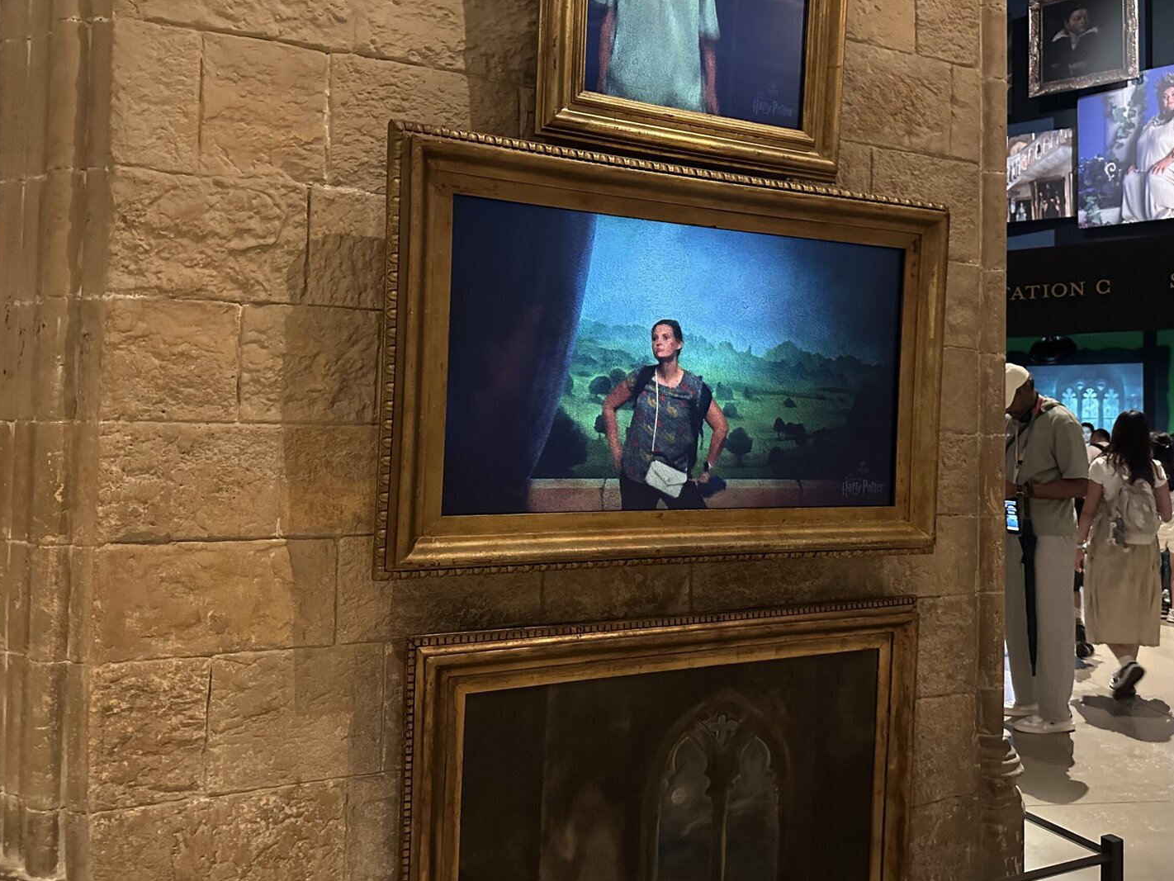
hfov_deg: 65.2
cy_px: 400
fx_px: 916
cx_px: 638
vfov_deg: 51.3
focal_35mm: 27
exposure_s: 1/33
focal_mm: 6.86
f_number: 1.78
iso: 1000
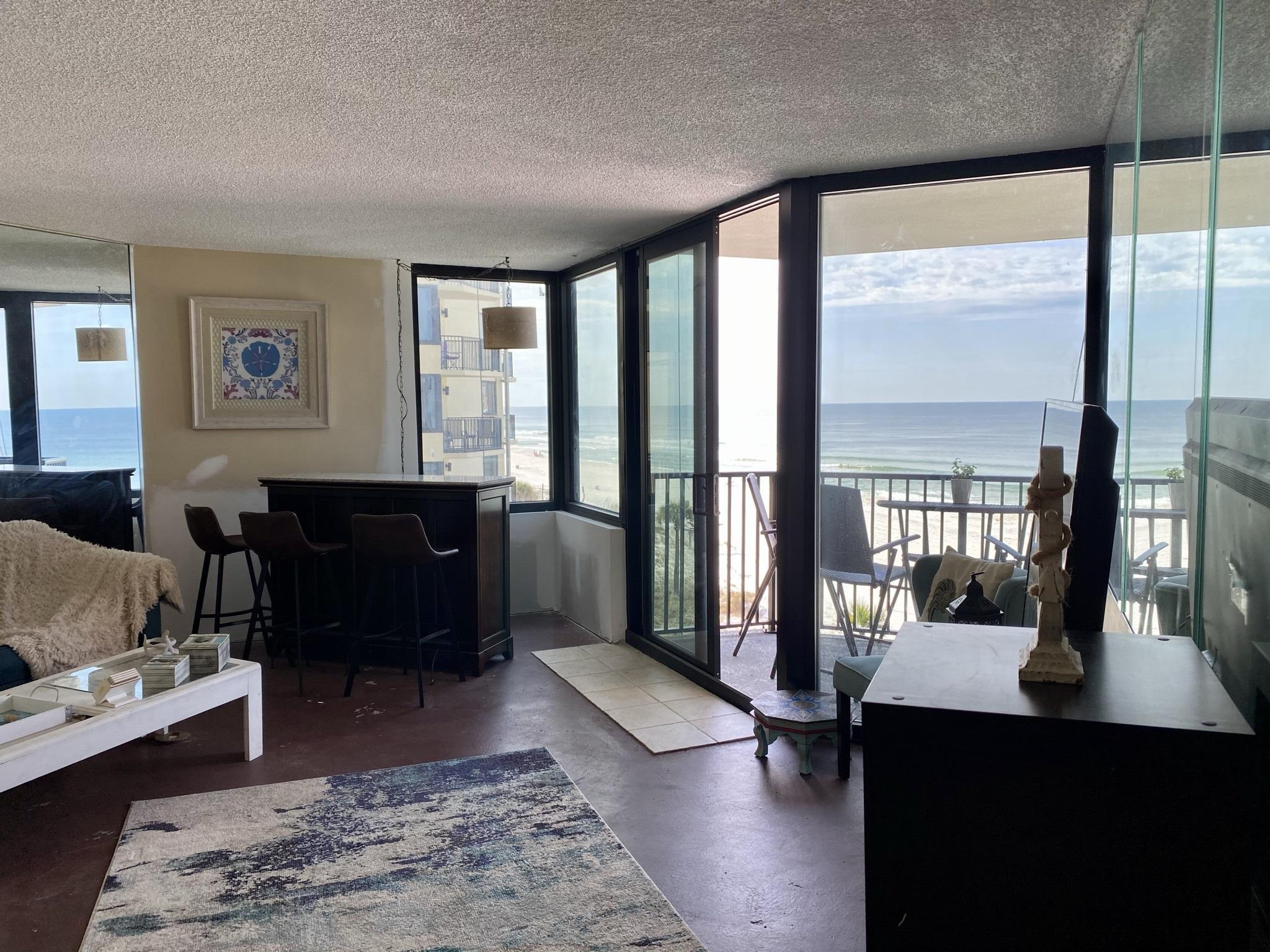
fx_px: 954
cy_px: 476
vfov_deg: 53.1
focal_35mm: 26
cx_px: 635
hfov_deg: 67.3
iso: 32
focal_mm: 4.25
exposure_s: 1/238
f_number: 1.8
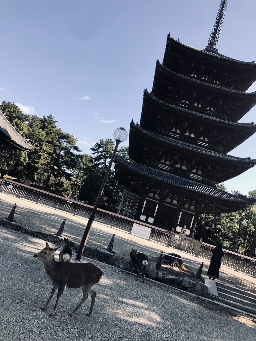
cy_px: 170
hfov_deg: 49.7
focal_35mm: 28
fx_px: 276
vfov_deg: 63.4
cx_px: 128
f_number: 1.8
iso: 20
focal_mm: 3.99
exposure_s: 1/800
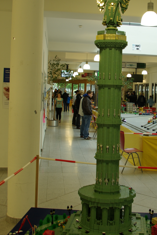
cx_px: 111
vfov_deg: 38.0
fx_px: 339
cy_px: 97
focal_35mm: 52
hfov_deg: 25.9
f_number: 5.6
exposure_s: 1/5
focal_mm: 18
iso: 100
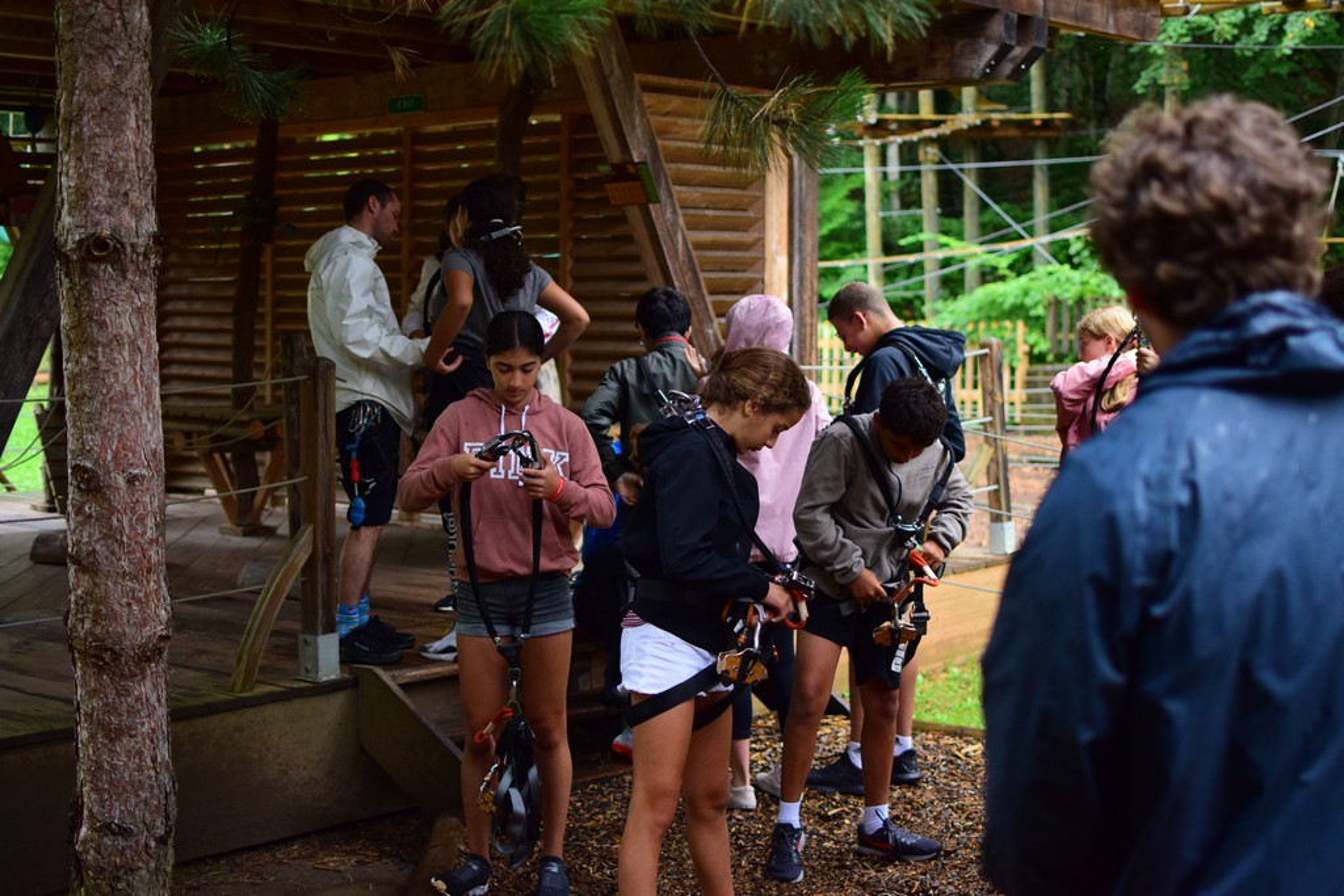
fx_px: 1960
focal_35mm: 52
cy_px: 448
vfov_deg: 25.8
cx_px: 672
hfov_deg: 37.8
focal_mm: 35
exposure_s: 1/250
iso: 1100
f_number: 1.8
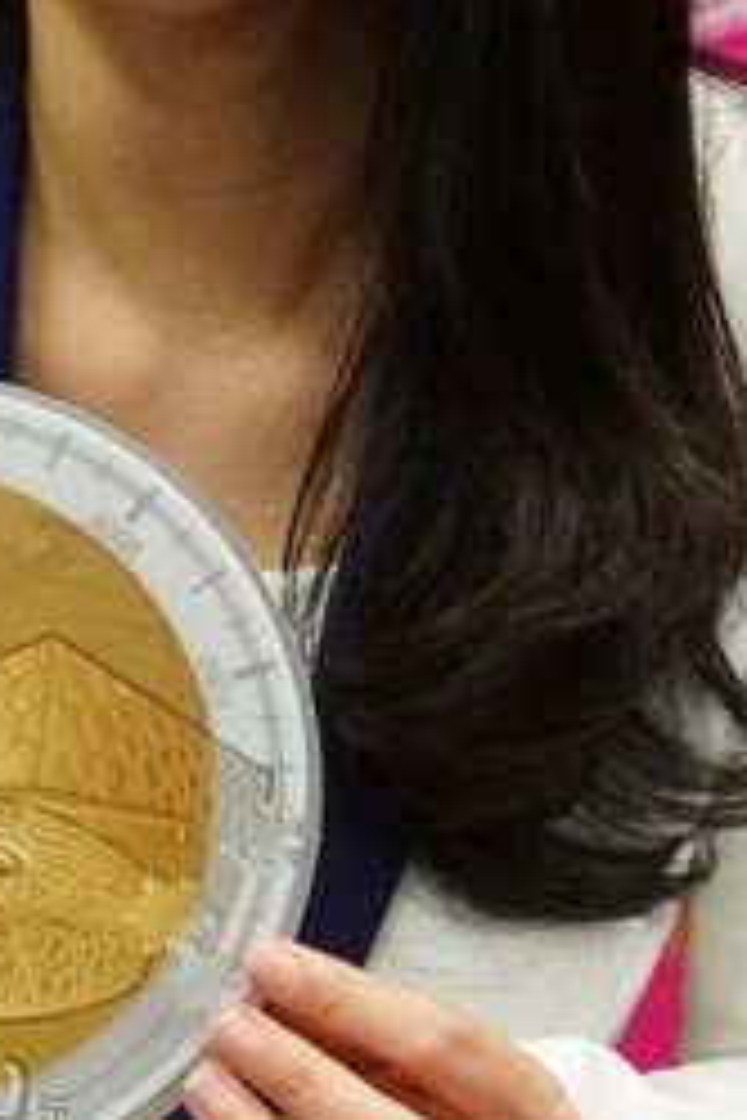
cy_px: 843
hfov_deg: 12.6
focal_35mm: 101
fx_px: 3143
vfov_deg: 20.1
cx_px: -508
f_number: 8
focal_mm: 24
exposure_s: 1/125
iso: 10000
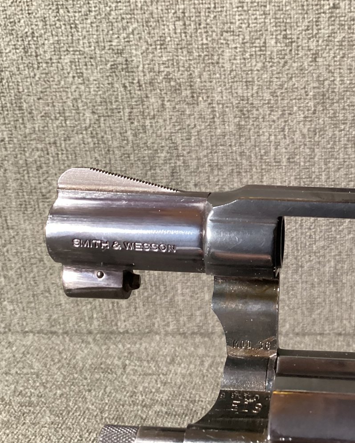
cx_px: 301
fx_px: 604
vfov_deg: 40.3
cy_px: 232
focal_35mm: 46
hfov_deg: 31.6
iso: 500
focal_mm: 3.3
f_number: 2.4
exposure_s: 1/30
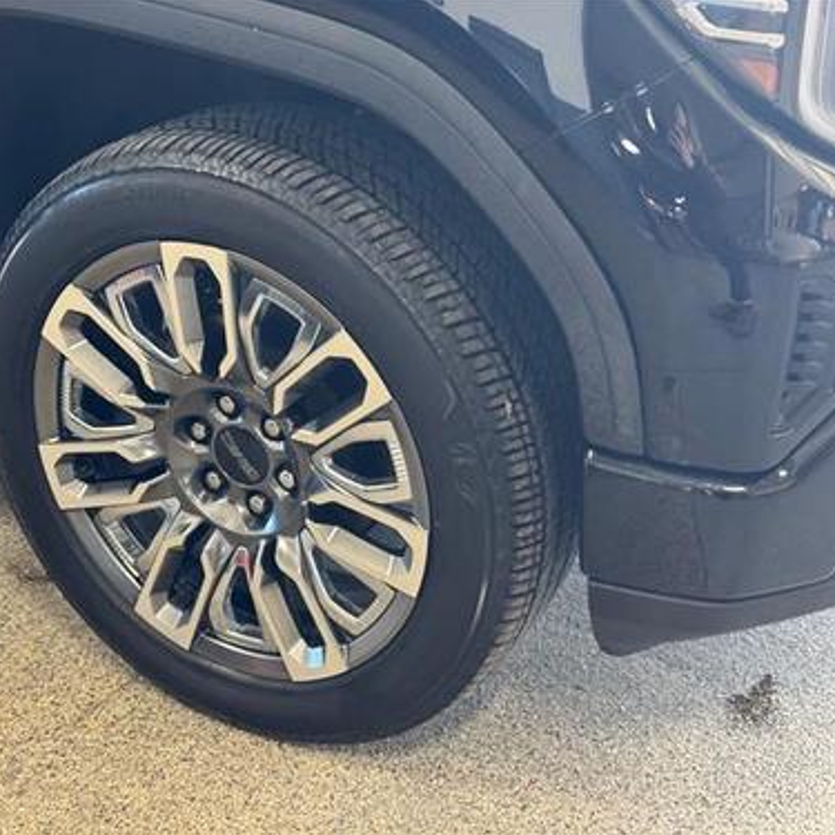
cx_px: 361
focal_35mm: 57
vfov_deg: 30.0
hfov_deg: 30.0
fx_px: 1556
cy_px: 416
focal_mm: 6.76
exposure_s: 1/60
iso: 250
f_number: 1.78
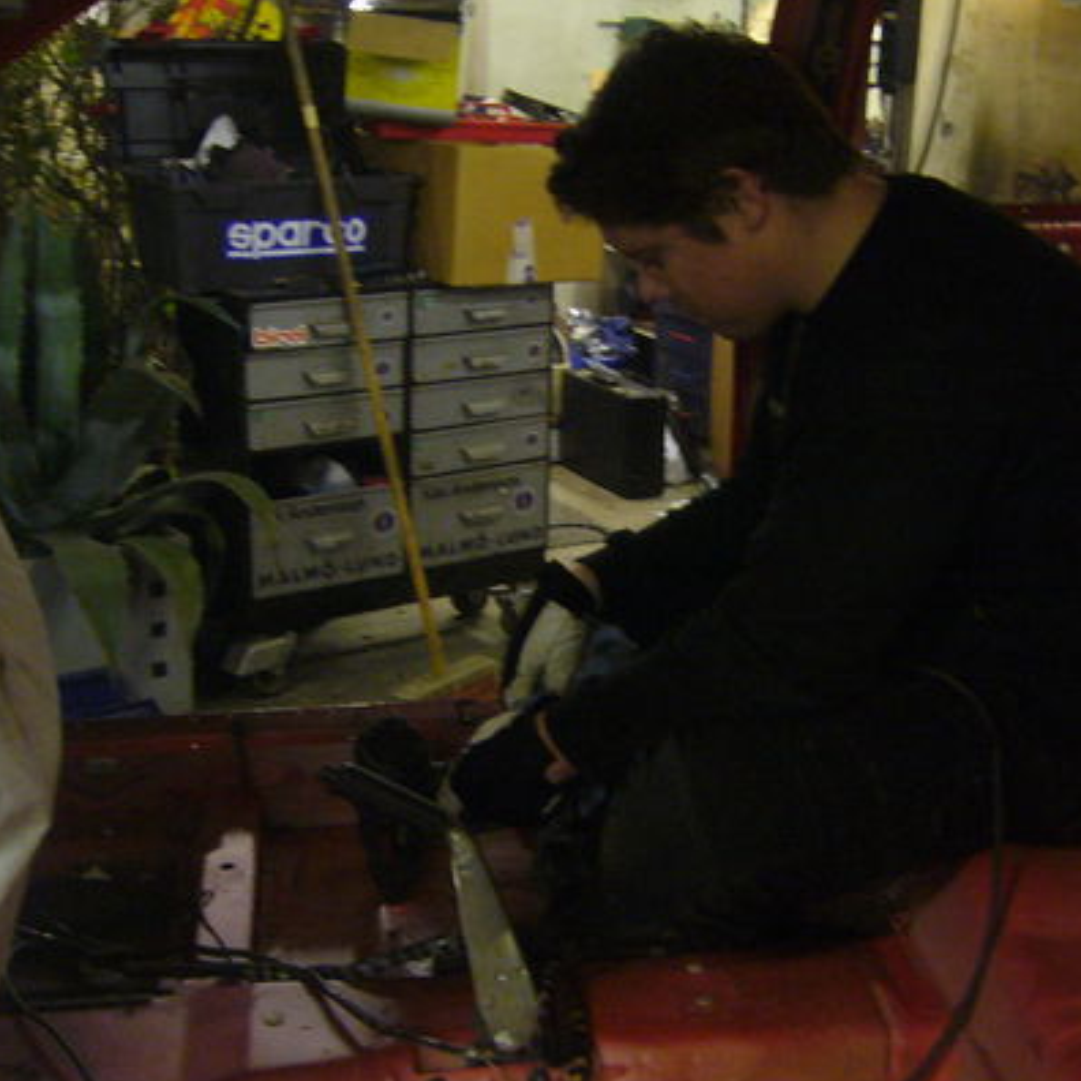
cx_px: 800
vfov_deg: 34.0
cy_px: 587
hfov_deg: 33.4
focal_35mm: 50
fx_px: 1767
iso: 200
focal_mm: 5.8
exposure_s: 1/8
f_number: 2.8
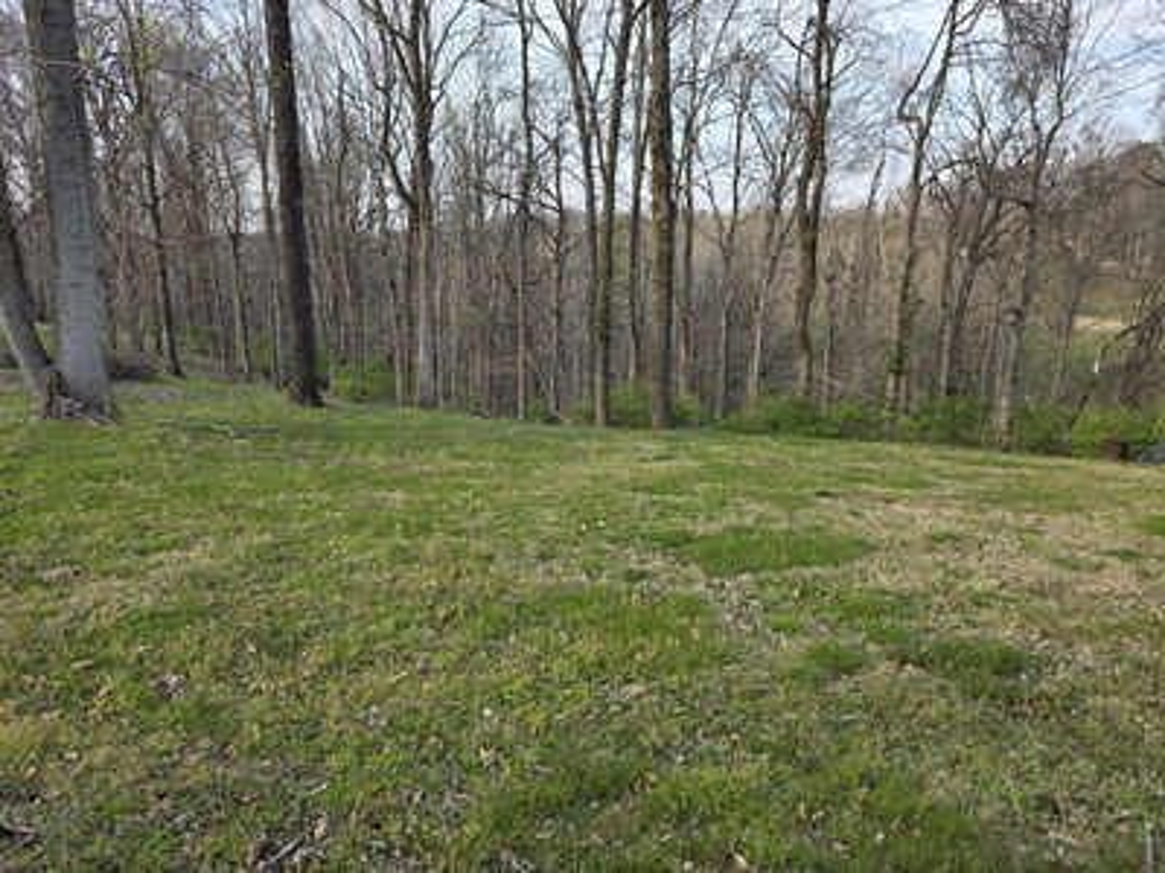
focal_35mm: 23
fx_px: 774
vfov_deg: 58.9
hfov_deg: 73.9
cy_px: 436
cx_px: 582
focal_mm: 6.3
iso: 25
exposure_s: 1/359
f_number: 1.7
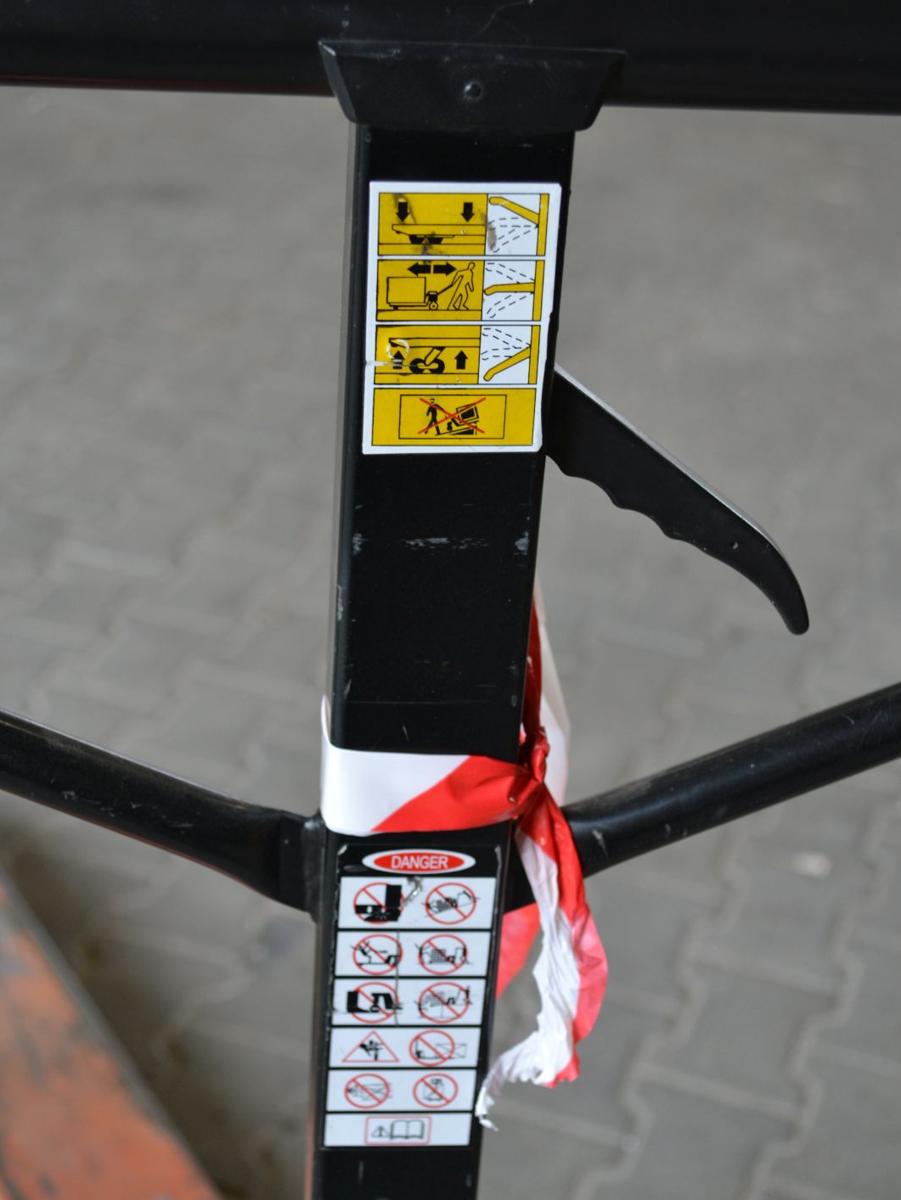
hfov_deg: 23.7
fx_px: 2151
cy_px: 660
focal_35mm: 62
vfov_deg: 31.2
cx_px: 452
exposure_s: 1/25
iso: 400
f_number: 5
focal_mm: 38
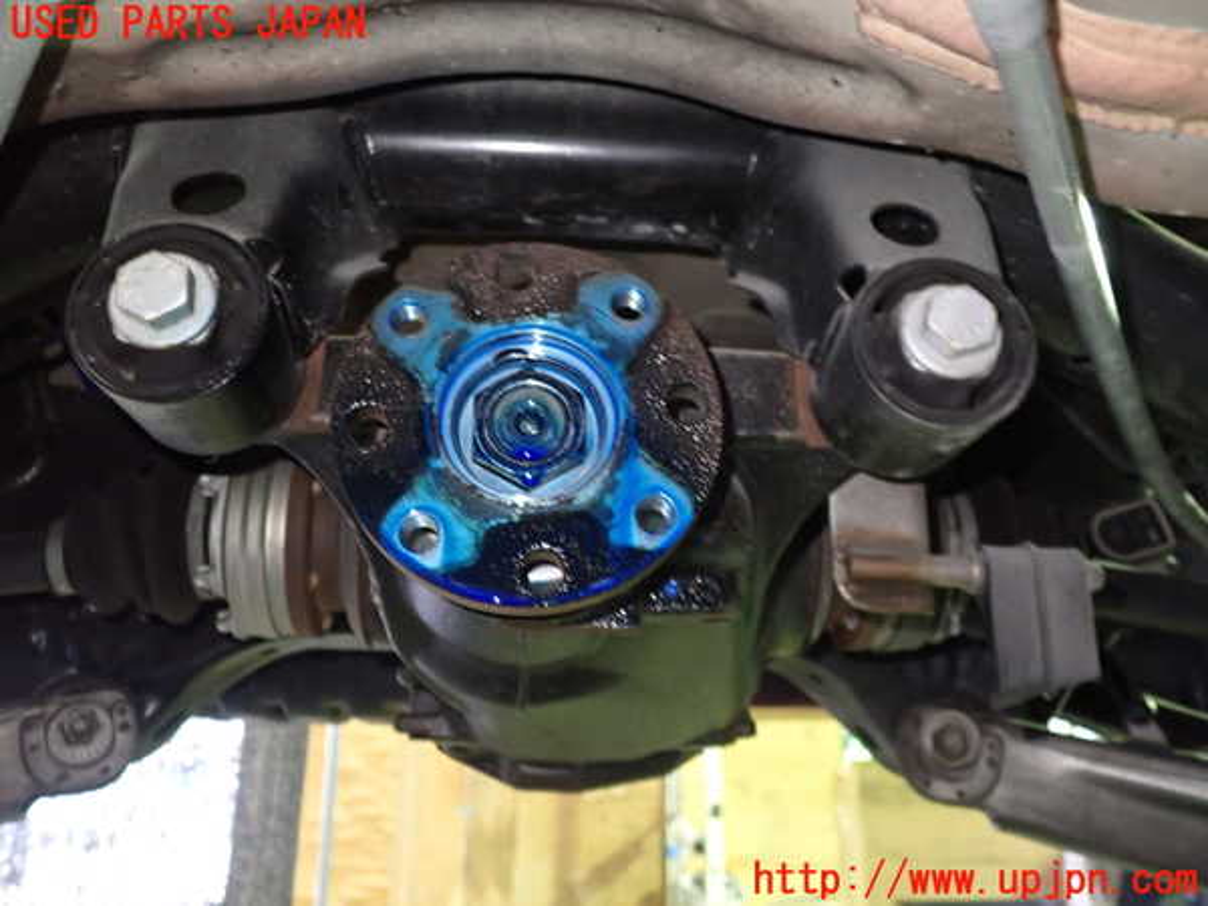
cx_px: 604
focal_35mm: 30
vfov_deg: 46.8
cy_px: 453
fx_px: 1047
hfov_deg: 60.0
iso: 800
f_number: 2.3
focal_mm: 5.4
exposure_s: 1/15
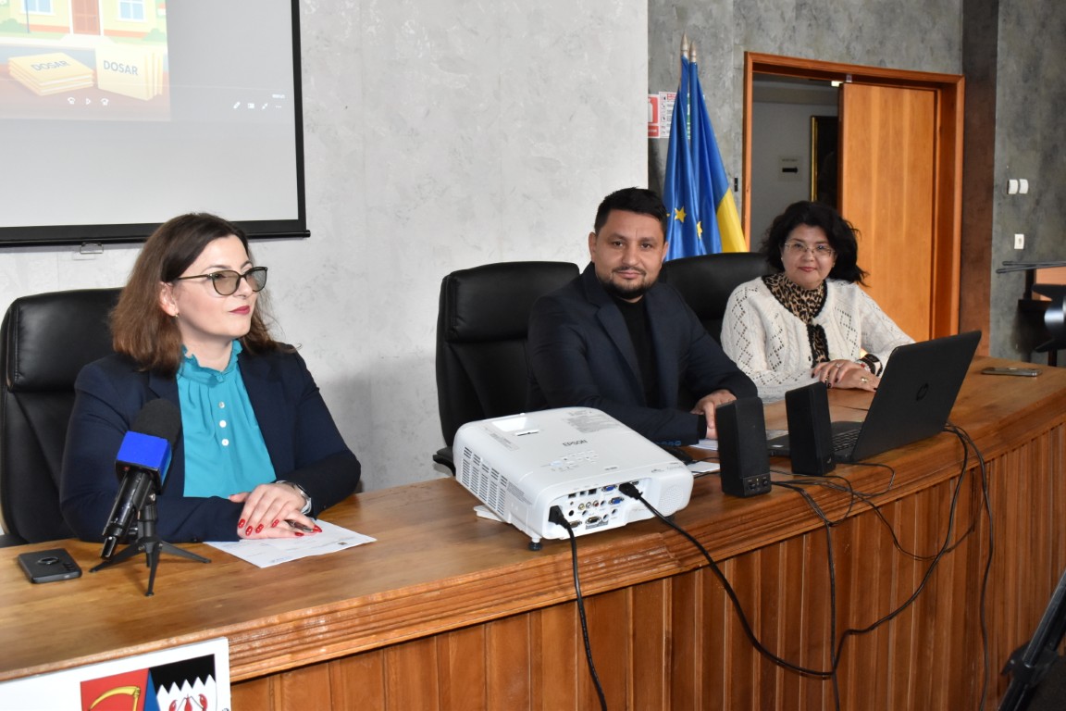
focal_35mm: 42
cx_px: 533
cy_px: 356
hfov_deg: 46.4
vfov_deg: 31.9
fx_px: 1244
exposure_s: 1/200
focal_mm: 28
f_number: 6.3
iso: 1600
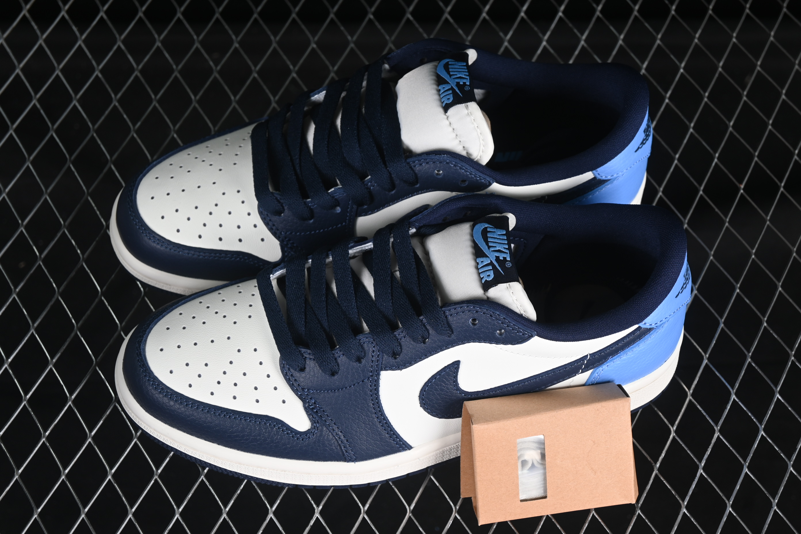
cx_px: 400
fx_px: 1669
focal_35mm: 75
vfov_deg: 18.2
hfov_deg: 27.0
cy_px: 267
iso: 160
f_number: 6.3
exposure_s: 1/60
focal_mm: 50
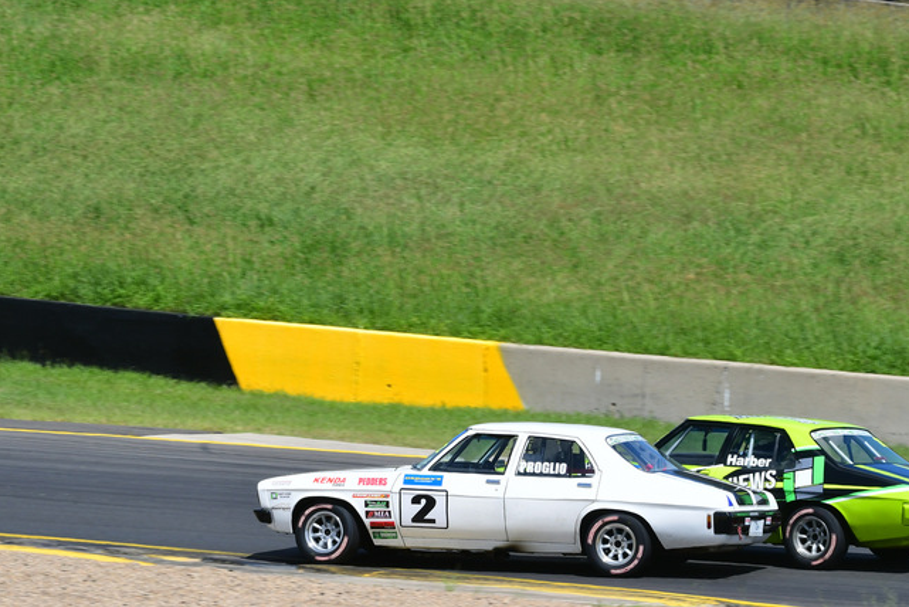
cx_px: 532
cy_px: 328
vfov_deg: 3.3
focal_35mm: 412
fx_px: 10407
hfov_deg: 5.0
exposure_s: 1/500
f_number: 13
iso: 400
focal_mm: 220
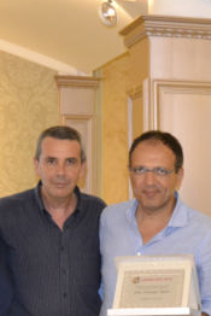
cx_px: 217
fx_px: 966
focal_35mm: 110
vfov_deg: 18.5
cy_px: 227
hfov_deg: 12.3
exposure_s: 1/60
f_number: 4.5
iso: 2800
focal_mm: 32
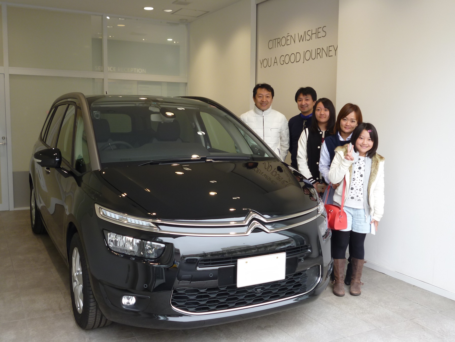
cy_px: 171
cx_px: 228
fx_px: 473
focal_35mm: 36
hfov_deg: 51.4
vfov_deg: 39.7
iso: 100
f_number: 3.5
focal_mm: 6.4
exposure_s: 1/60
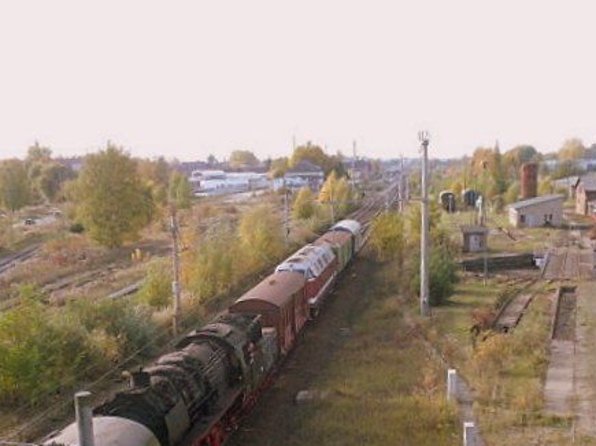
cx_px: 296
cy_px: 327
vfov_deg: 28.7
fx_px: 861
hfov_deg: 38.2
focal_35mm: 50
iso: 100
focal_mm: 6.2
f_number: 4
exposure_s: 1/189
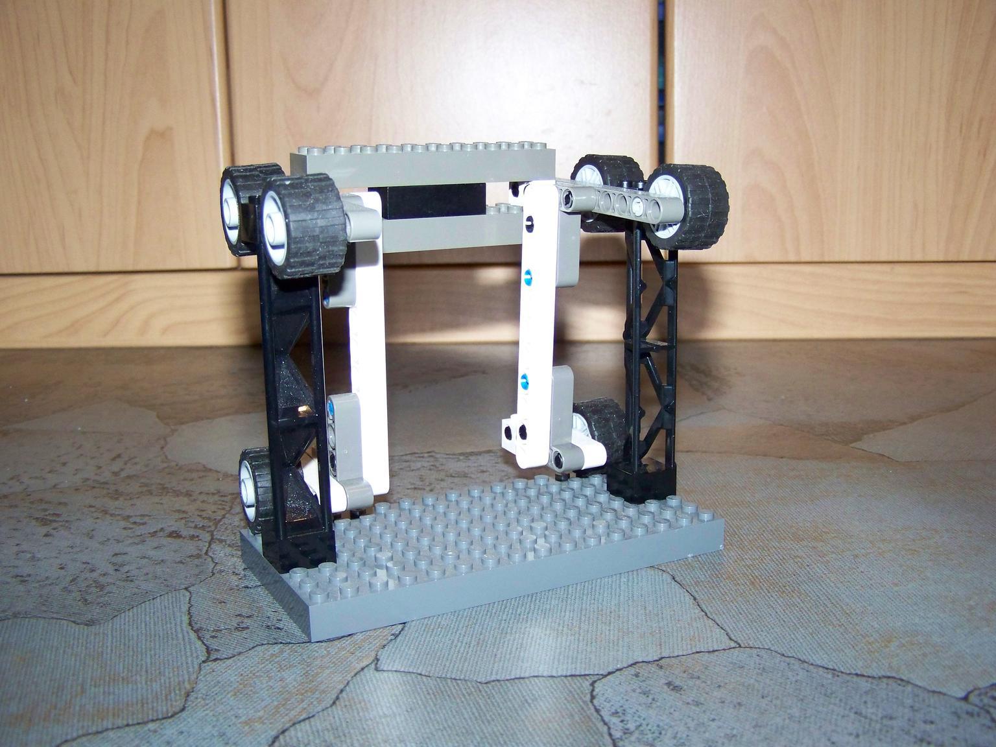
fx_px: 1093
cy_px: 374
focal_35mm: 38
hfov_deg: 49.0
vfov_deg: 37.7
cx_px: 498
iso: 200
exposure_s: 1/30
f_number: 2.8
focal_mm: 6.3
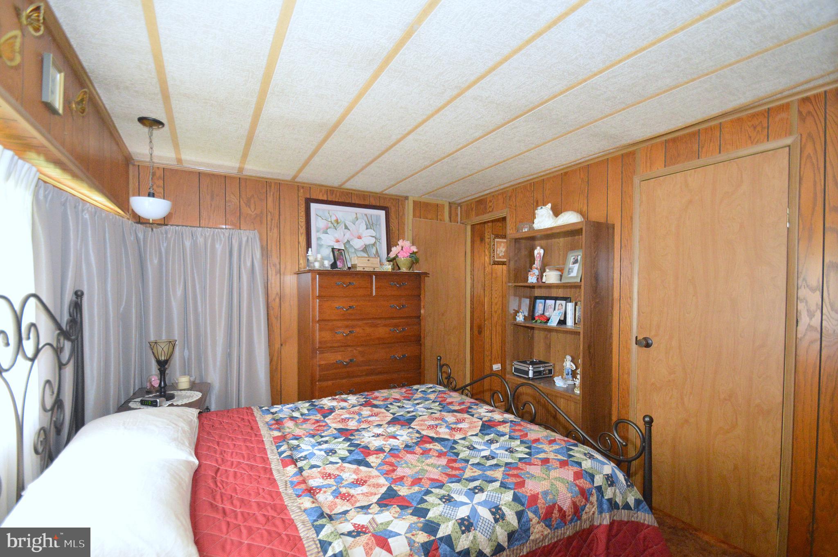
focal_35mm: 15
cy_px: 278
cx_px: 419
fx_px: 349
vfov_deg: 77.2
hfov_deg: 100.4
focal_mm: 10
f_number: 3.5
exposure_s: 1/60
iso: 2500
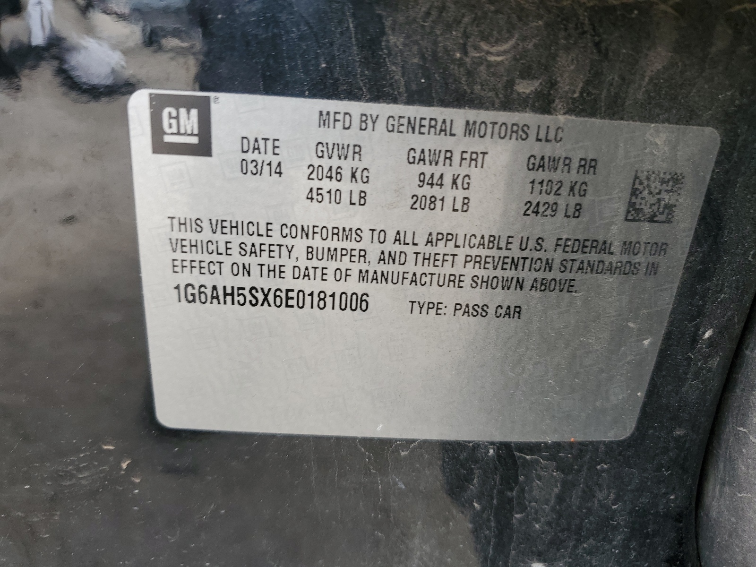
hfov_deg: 67.3
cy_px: 284
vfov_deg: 53.1
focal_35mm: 26
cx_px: 378
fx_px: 568
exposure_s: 1/120
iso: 50
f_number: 1.5
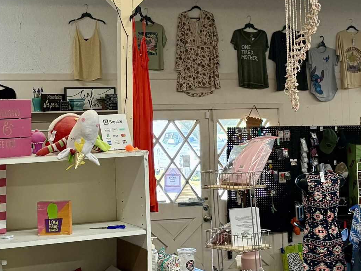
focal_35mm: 77
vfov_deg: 19.0
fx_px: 803
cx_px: 124
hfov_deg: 25.2
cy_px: 62
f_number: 1.6
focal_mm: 5.96
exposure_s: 1/120
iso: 160
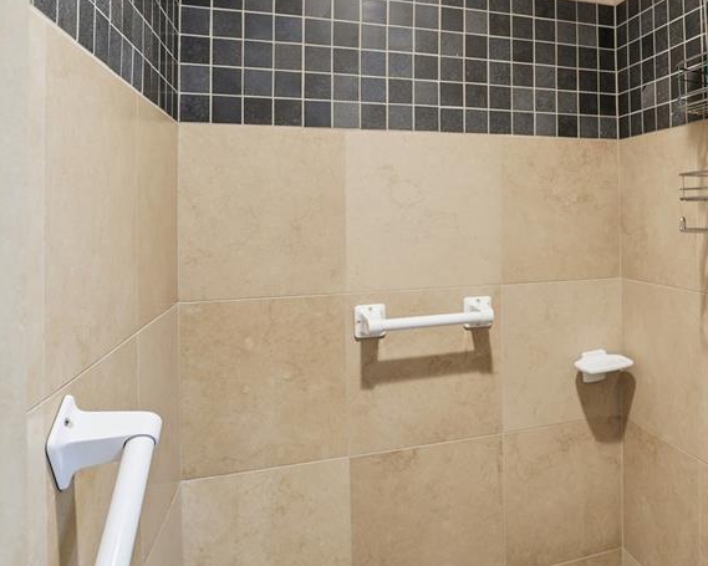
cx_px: 549
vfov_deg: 52.6
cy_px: 211
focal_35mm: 27
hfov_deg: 59.9
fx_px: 566
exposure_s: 1/13
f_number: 9
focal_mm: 16
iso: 200
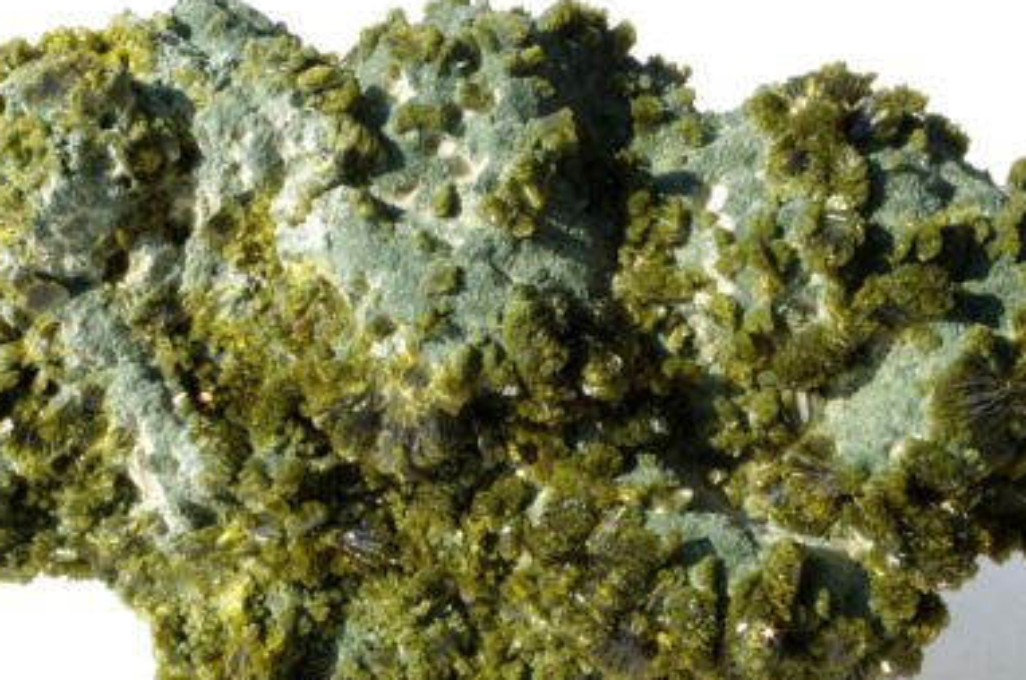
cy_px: 372
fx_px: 2190
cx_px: 465
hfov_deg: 26.4
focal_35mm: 77
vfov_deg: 17.6
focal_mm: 32.5
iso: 100
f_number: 4.5
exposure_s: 1/8
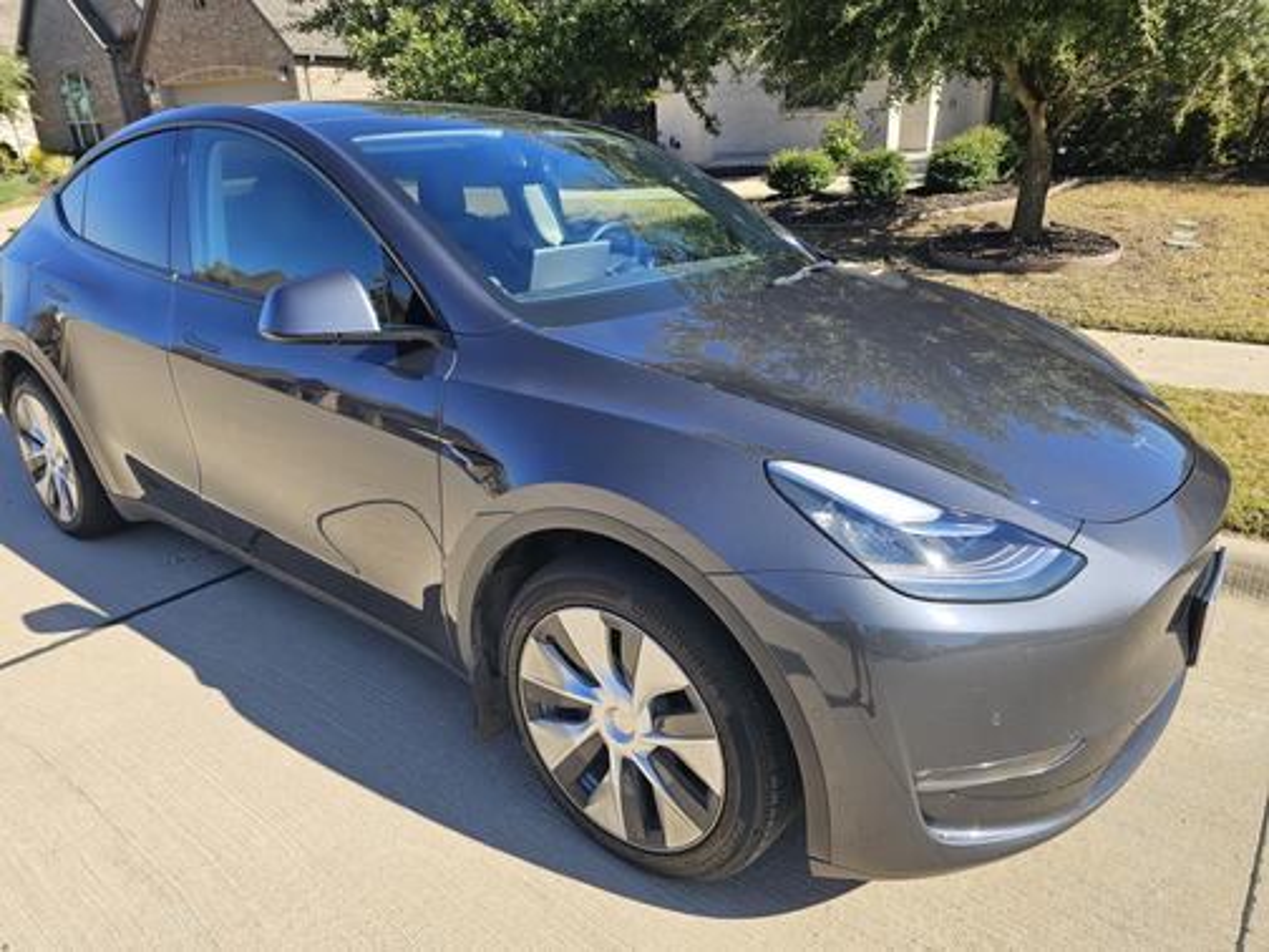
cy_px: 476
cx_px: 634
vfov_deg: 58.9
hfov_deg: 73.9
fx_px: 843
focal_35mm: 23
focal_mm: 6.3
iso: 10
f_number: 1.7
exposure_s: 1/411
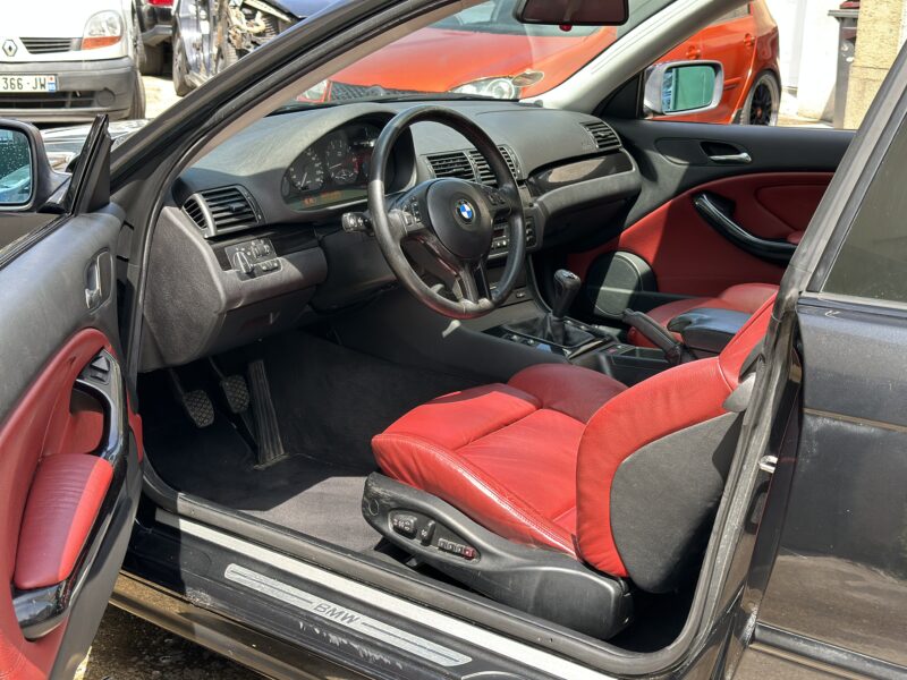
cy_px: 340
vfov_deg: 30.3
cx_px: 454
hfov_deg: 39.7
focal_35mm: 48
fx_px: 1258
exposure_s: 1/404
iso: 64
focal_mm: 6.86
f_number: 1.78
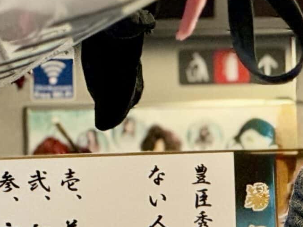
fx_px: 3972
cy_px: 237
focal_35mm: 454
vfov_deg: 3.3
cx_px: 495
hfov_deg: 4.3
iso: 320
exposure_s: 1/99
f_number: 2.8
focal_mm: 15.66
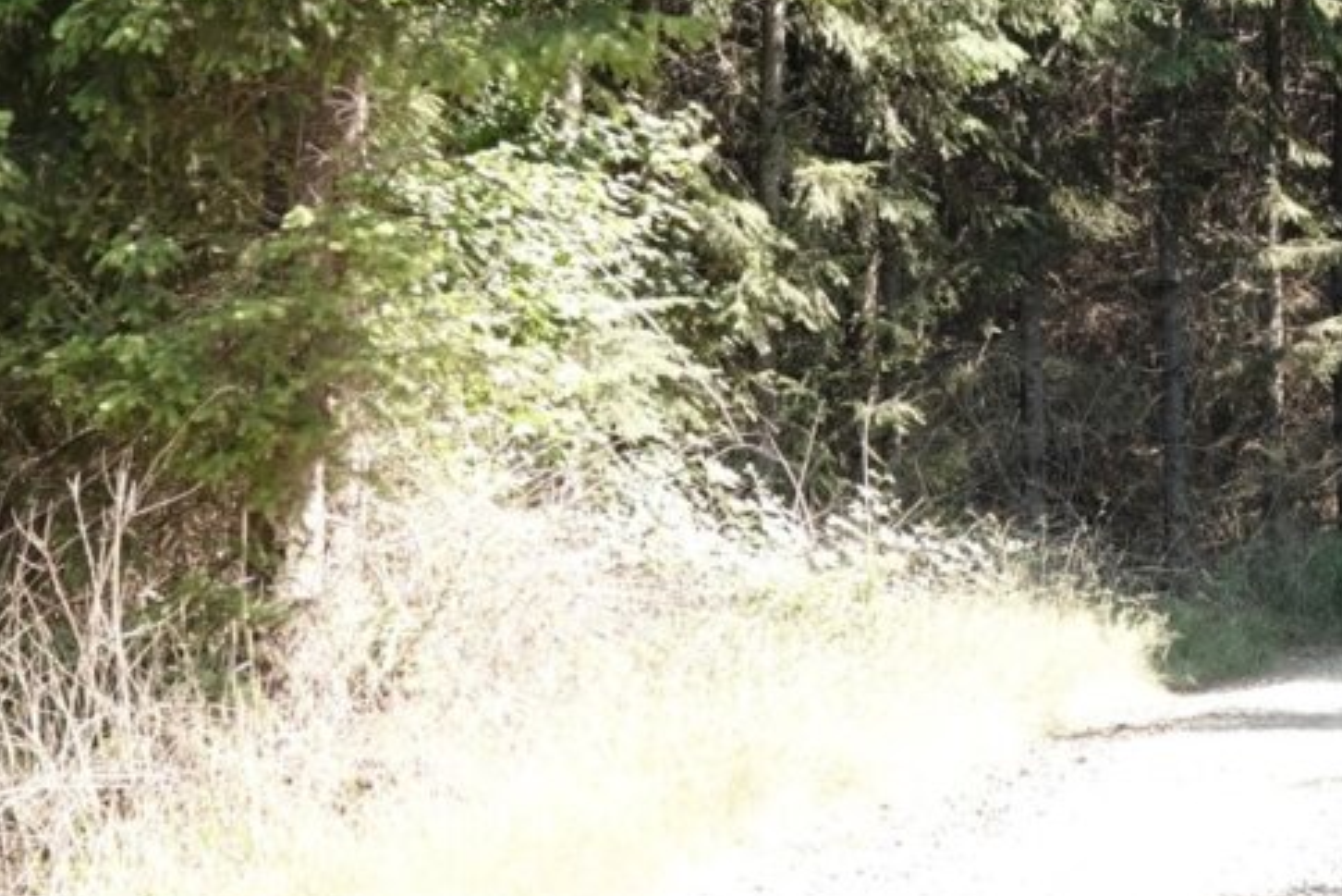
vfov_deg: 8.5
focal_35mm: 162
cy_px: 279
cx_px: 1564
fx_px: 6040
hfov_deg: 12.4
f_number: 3.5
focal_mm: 20.49
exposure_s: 1/125
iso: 100
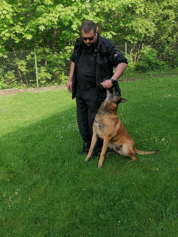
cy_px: 118
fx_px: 309
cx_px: 89
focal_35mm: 45
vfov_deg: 42.1
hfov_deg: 32.2
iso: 50
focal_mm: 4.75
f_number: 1.8
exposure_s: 1/315
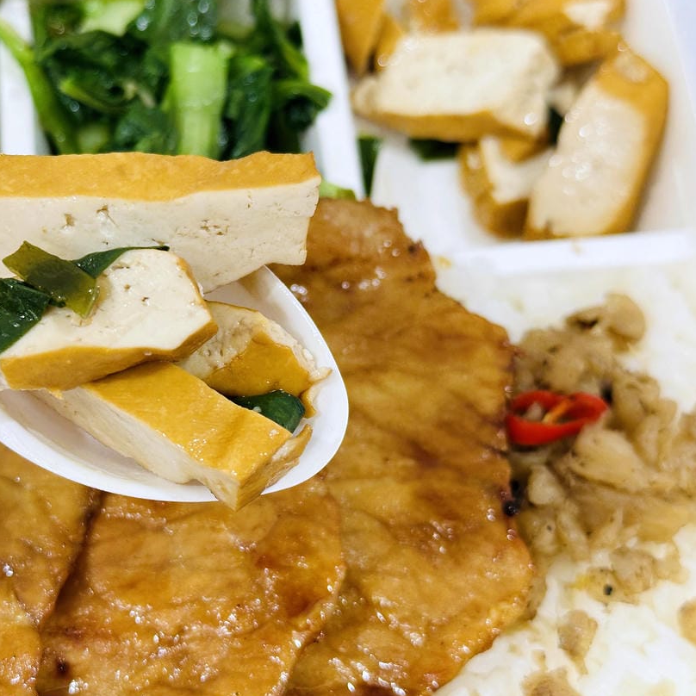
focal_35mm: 63
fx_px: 1433
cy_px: 336
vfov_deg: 27.3
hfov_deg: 27.0
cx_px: 183
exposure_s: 1/60
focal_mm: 6.86
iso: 64
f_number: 1.78
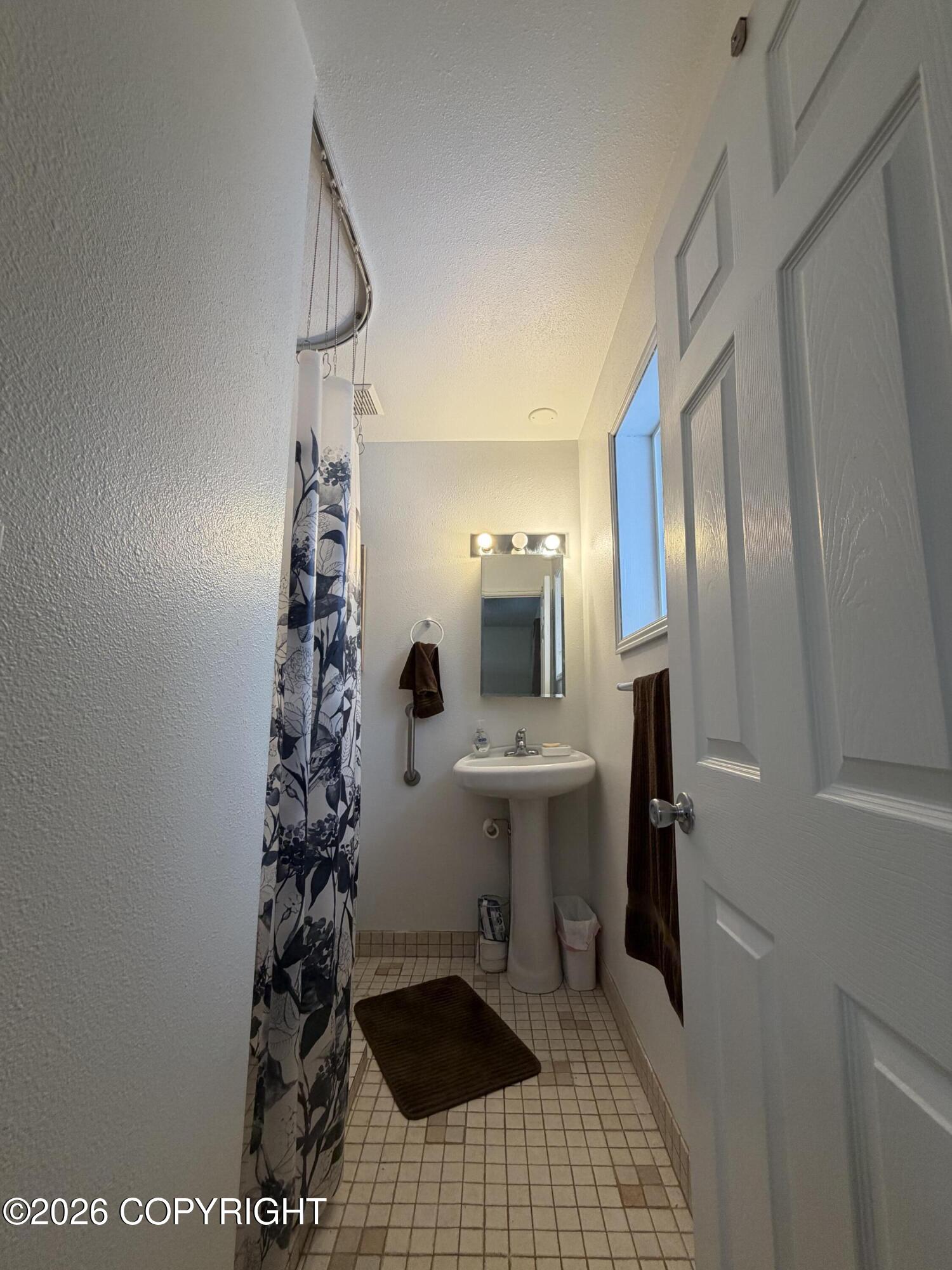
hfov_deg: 85.7
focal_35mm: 14
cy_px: 635
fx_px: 513
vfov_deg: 102.1
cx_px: 476
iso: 160
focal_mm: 2.22
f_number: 2.2
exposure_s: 1/120
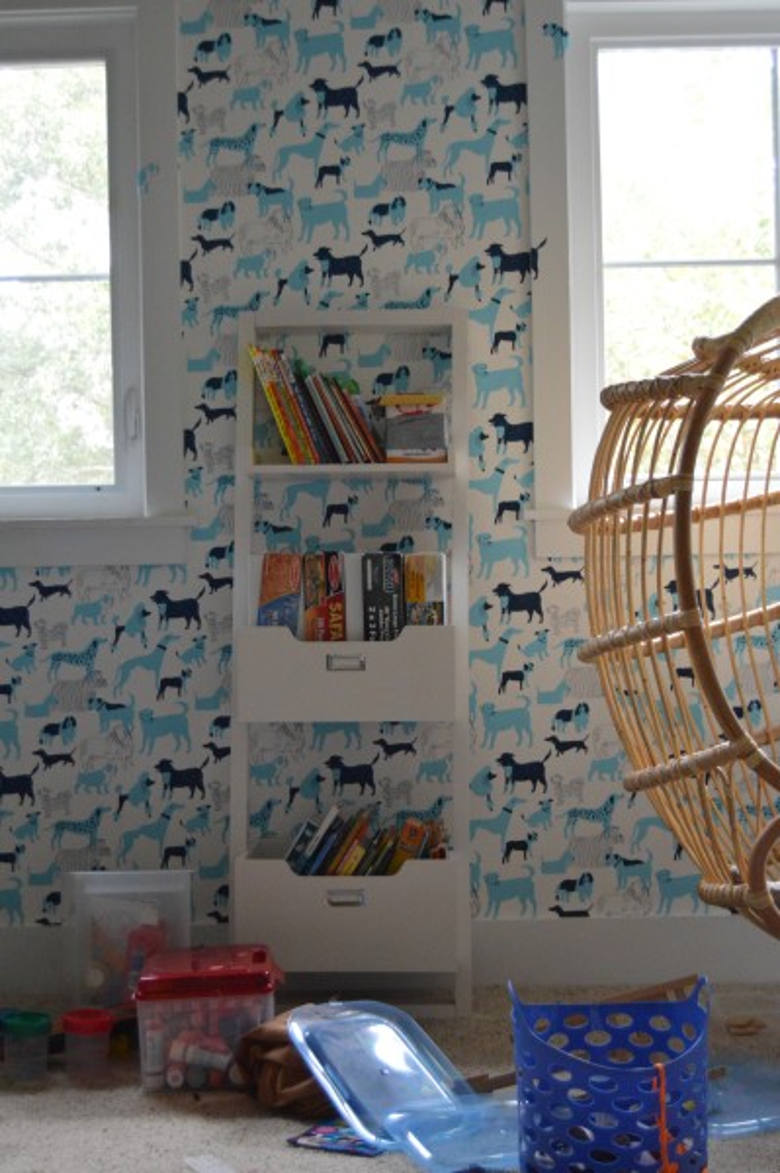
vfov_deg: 35.1
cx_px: 390
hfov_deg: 23.7
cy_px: 586
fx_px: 1856
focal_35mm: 57
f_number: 4.8
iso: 2800
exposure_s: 1/60
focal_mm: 38
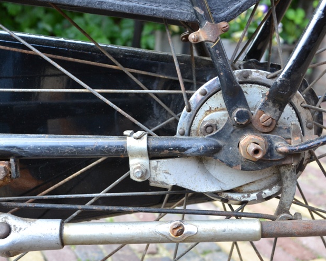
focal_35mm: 56
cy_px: 145
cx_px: 159
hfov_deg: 33.6
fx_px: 540
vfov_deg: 27.1
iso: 360
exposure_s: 1/60
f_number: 5.6
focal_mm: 24
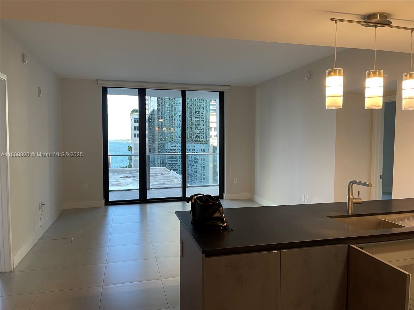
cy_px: 155
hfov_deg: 67.3
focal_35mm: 26
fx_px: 311
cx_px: 207
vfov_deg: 53.1
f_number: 1.6
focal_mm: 5.1
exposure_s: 1/60
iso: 80
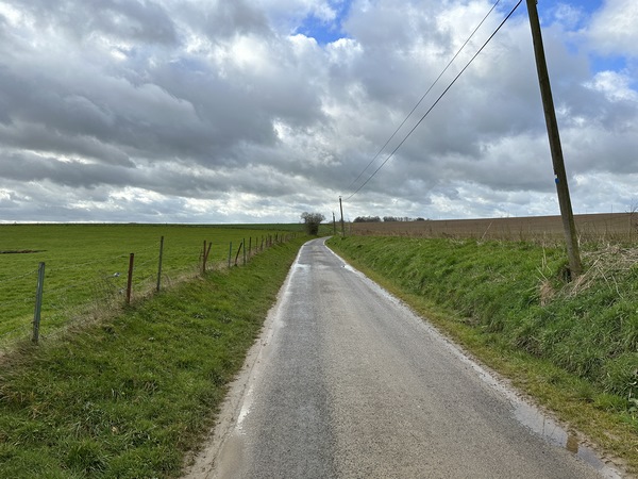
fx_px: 442
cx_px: 319
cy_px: 240
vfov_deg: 56.8
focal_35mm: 24
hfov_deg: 71.6
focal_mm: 6.86
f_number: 1.78
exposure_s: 1/2809
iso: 80
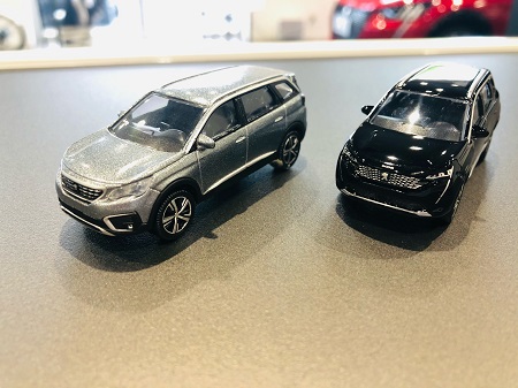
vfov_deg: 49.7
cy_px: 194
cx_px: 259
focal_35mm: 28
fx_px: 419
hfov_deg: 63.5
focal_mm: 3.99
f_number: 1.8
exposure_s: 1/15
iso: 50
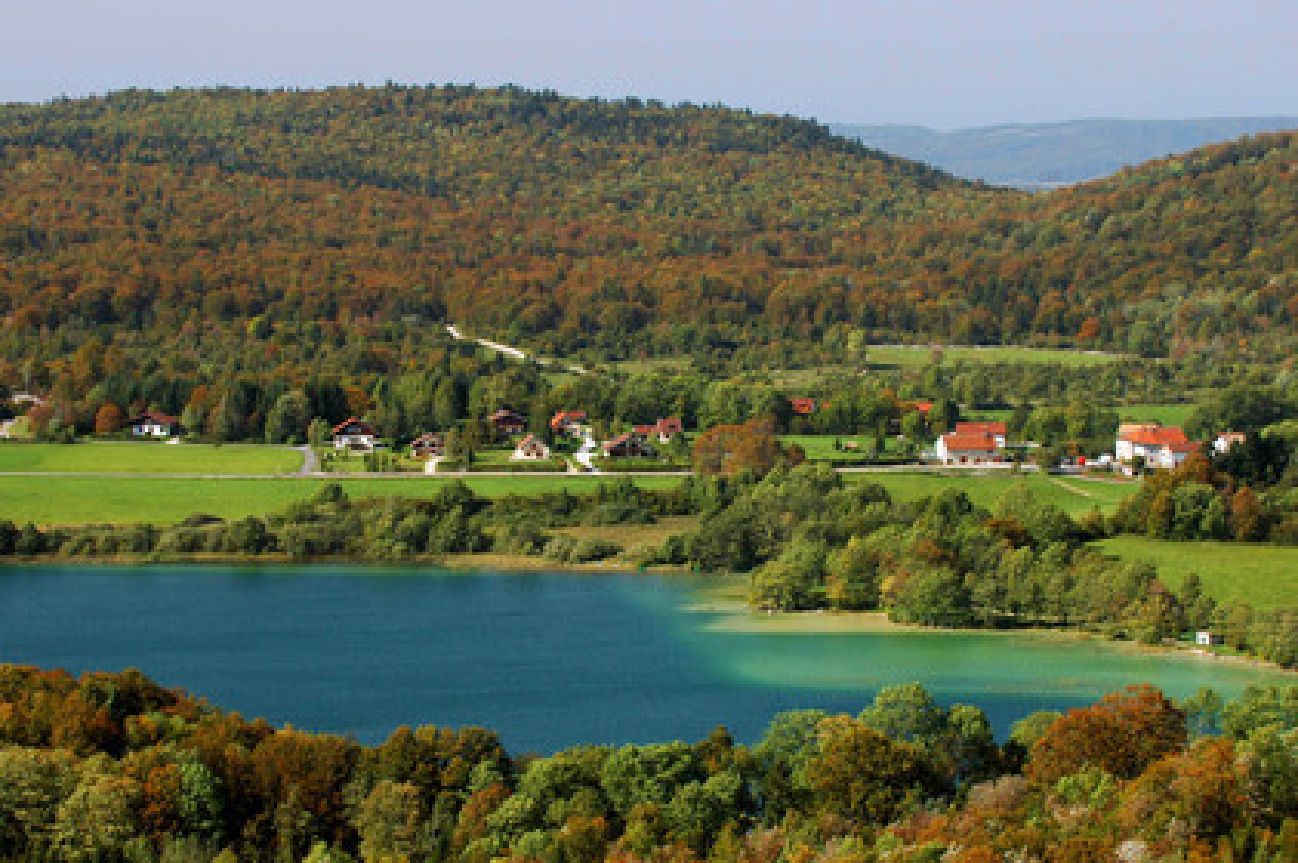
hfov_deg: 17.1
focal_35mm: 120
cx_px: 649
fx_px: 4323
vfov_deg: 11.4
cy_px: 432
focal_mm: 80
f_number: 7.1
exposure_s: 1/125
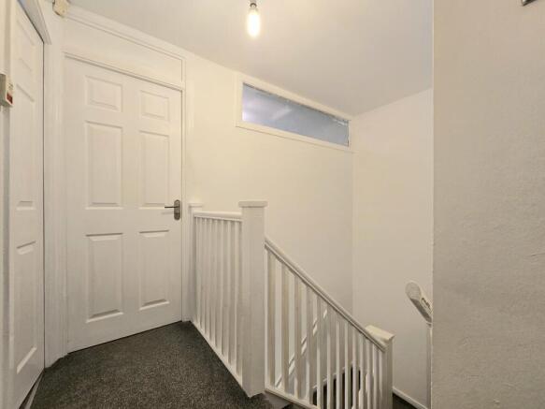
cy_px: 204
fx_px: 205
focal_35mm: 13
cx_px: 272
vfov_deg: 89.9
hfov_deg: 106.2
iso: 160
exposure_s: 1/50.3
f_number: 2.2
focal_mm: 2.2
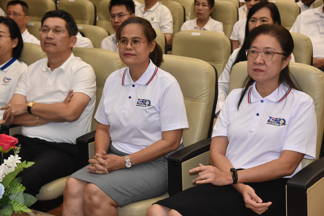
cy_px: 108
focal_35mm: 66
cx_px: 162
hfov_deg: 30.5
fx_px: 594
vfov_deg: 20.6
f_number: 7.1
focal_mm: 66
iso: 3200
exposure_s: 1/160
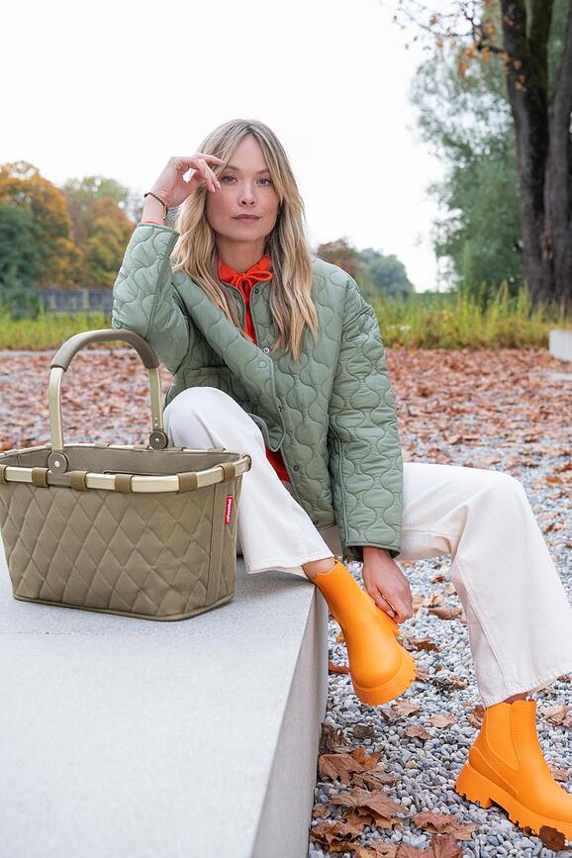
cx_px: 286
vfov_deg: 38.2
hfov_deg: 26.0
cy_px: 429
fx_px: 1239
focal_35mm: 52
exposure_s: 1/400
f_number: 5.6
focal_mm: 52
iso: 640
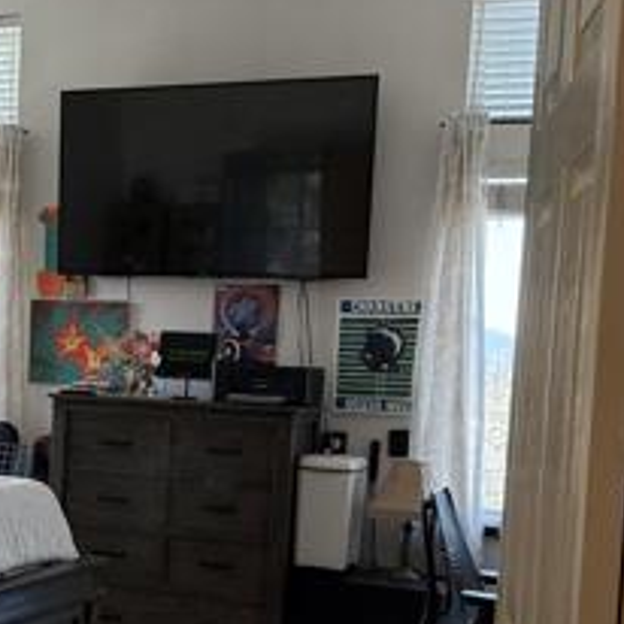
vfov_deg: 25.9
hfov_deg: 25.2
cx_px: 48
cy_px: 445
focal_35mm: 66
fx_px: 1346
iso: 200
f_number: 1.78
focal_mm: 6.76
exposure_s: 1/194
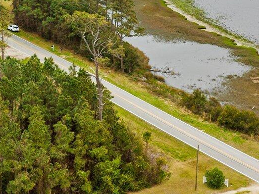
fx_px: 703
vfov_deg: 15.5
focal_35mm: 94
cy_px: 19
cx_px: 20
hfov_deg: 20.4
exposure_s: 1/240
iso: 100
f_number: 3.5
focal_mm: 12.29
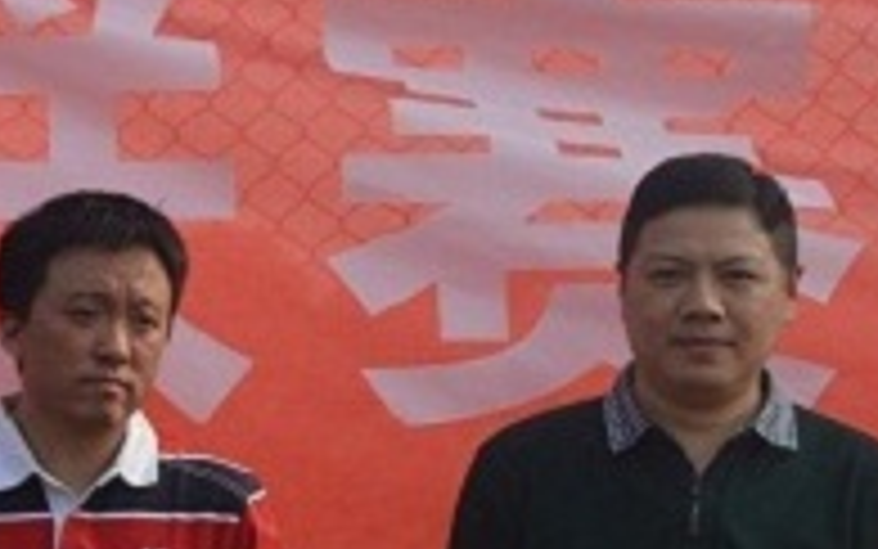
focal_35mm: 113
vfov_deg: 11.6
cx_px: -279
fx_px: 2705
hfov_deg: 17.3
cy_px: 441
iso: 100
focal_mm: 24
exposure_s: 1/250
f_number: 8
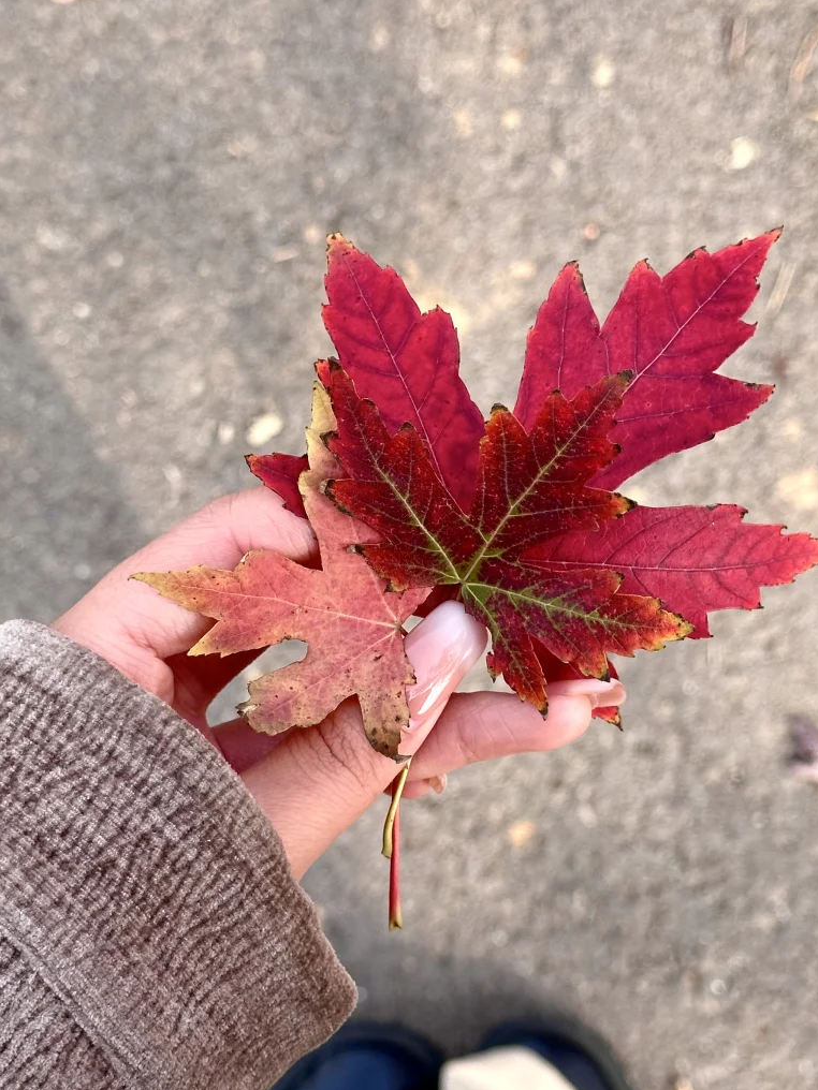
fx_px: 2143
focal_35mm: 68
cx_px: 407
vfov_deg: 28.5
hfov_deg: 21.6
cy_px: 632
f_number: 1.78
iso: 64
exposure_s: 1/740
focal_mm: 6.86
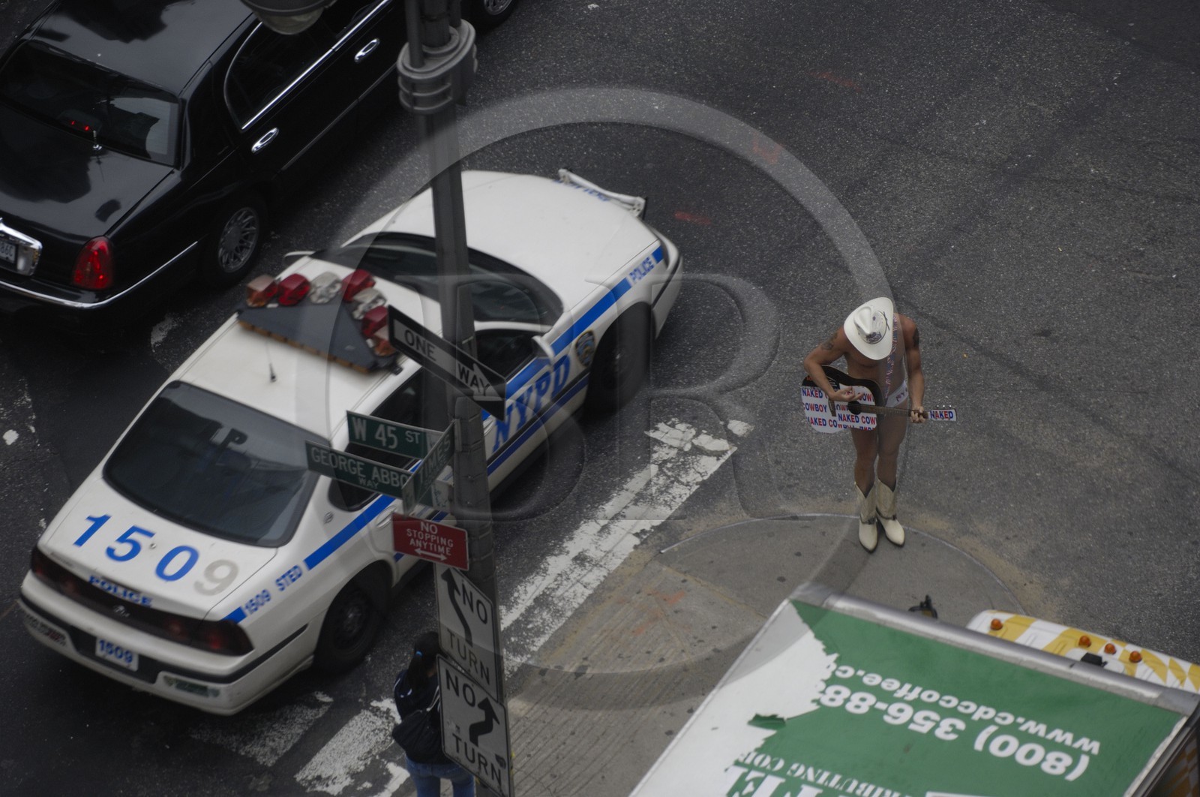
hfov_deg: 8.1
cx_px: 600
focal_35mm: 255
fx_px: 8488
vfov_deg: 5.4
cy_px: 398
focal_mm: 170
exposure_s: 1/250
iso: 200
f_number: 3.3
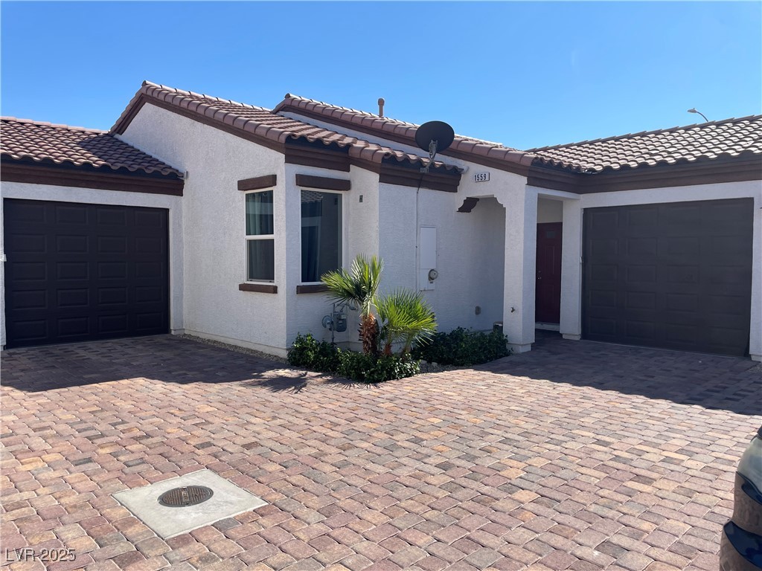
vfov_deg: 53.1
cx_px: 381
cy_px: 286
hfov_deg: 67.3
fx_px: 572
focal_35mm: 26
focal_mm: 4.2
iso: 32
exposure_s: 1/3125
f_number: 1.6
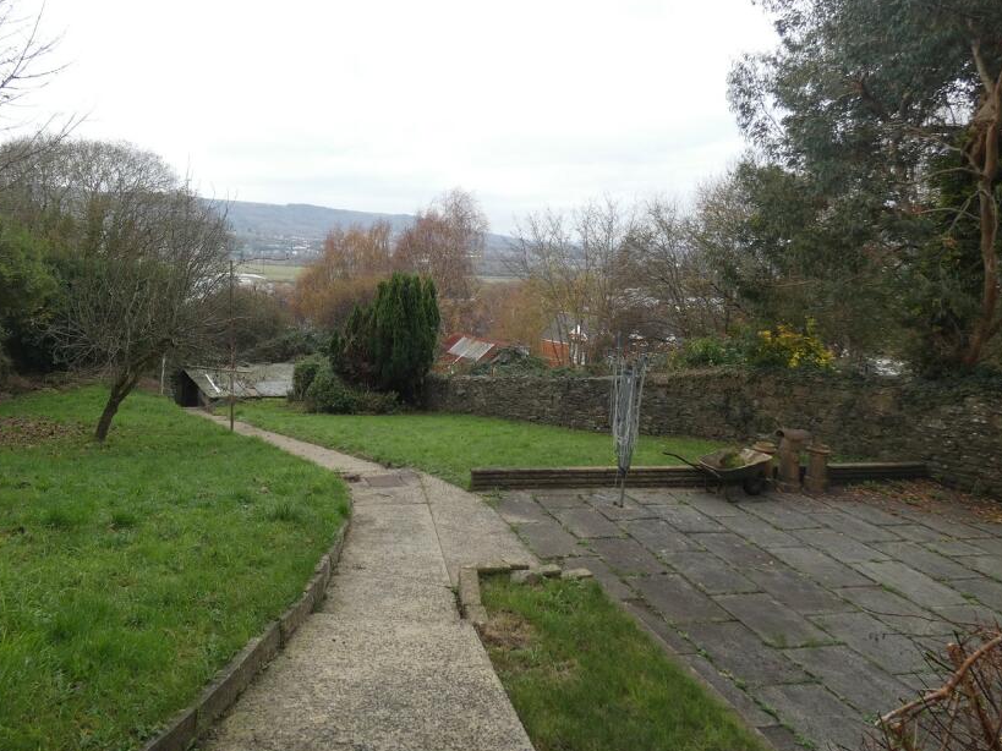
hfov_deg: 68.6
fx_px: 724
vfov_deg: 54.5
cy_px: 298
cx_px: 393
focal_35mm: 25
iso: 80
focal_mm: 3.6
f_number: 2.8
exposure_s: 1/125
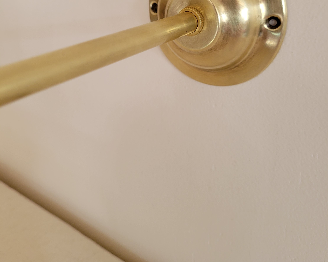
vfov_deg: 41.8
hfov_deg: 52.8
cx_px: 164
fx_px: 330
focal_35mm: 34
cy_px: 59
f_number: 1.8
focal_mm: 5.4
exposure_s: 1/50
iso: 200
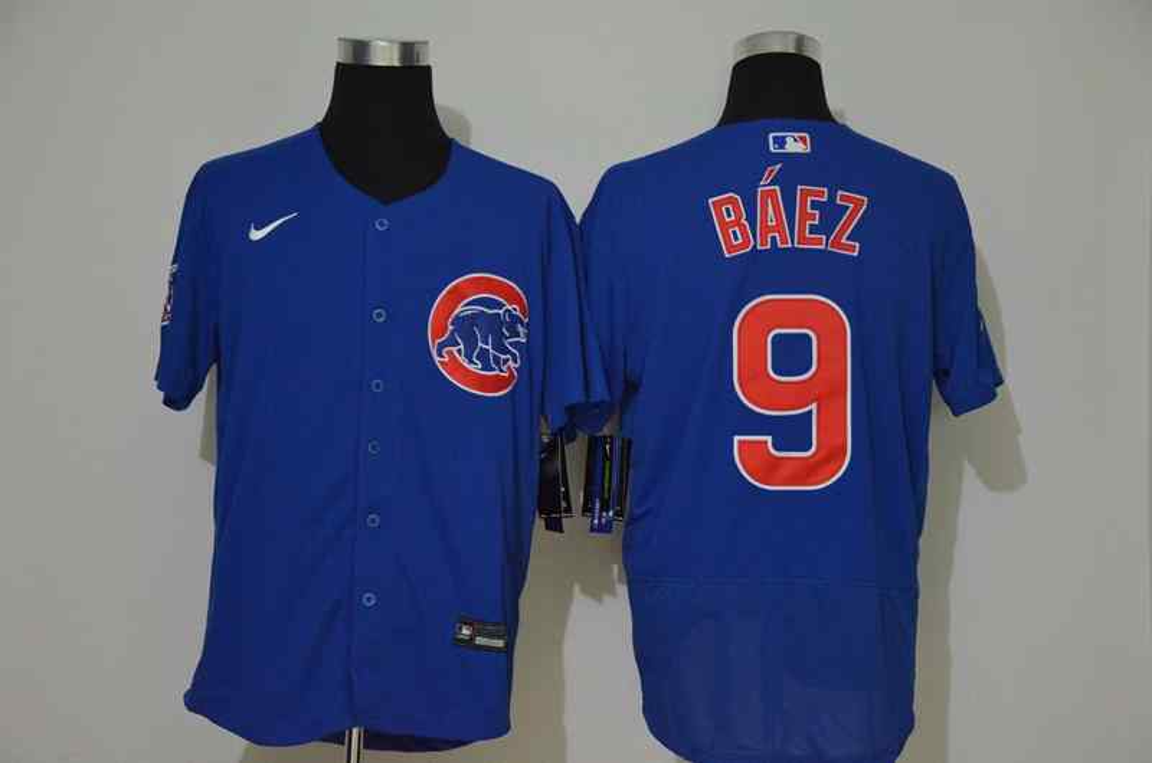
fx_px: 2299
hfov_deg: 28.1
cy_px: 382
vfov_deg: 18.8
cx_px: 576
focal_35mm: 72
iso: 4000
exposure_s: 1/40
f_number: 4.5
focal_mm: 48
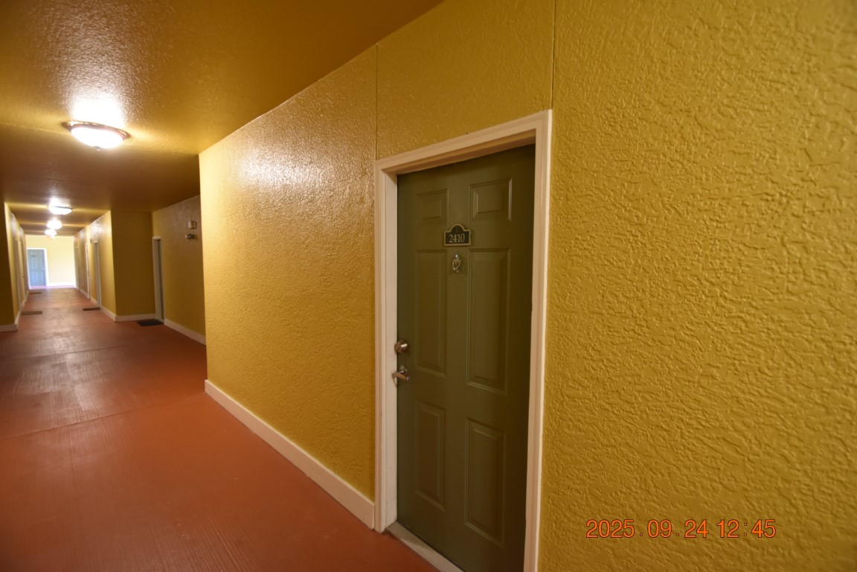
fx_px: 357
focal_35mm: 15
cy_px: 286
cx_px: 428
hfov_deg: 100.4
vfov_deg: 77.3
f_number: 3.5
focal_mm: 10
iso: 800
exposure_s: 1/8
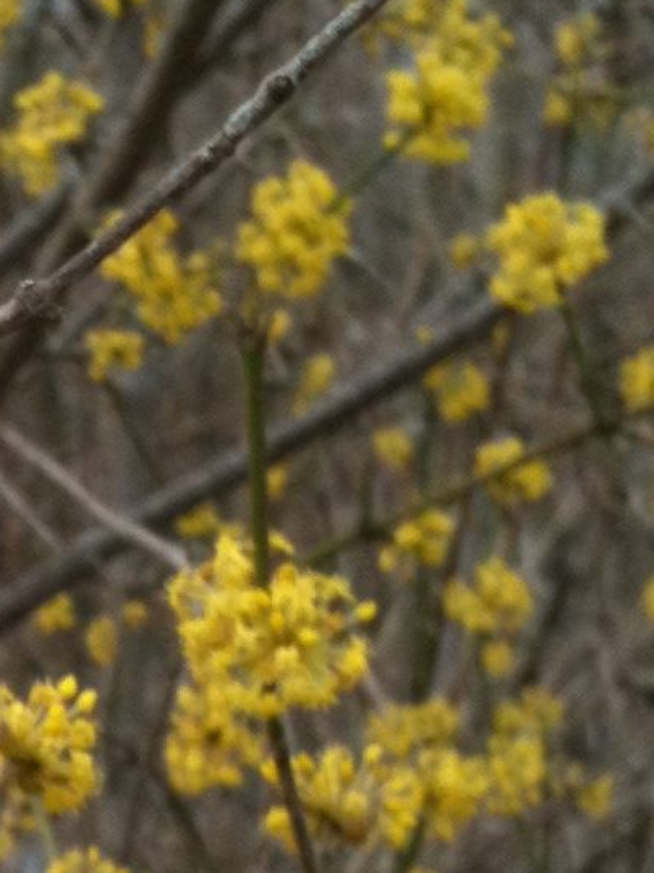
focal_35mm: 133
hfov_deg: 10.8
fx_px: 3352
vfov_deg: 14.6
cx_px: -303
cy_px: 892
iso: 64
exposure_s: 1/346
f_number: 2.8
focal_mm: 3.85
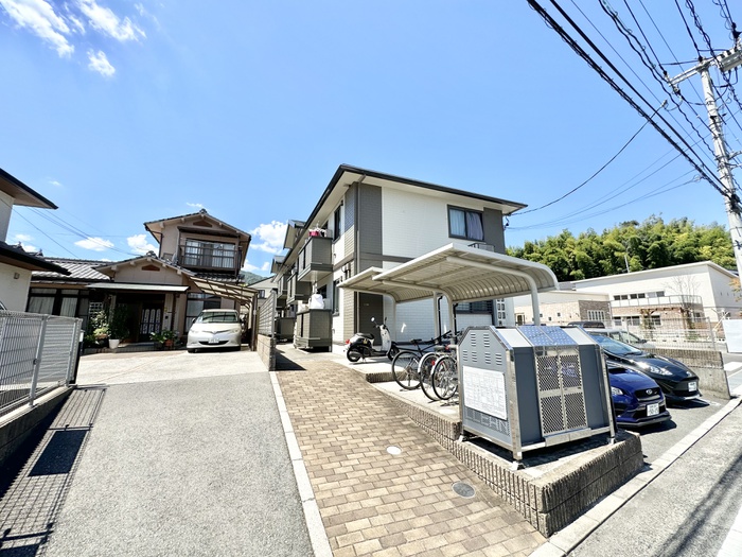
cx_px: 371
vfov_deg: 85.7
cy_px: 278
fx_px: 300
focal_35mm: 14
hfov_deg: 102.1
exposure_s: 1/1553
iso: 50
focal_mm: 2.22
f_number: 2.2
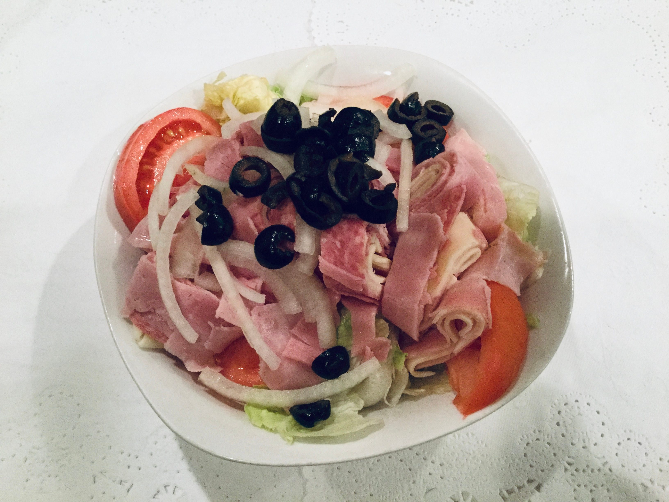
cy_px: 251
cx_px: 334
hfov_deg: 58.4
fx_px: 599
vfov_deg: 45.4
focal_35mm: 31
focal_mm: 3.3
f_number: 2.4
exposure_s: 1/30
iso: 200
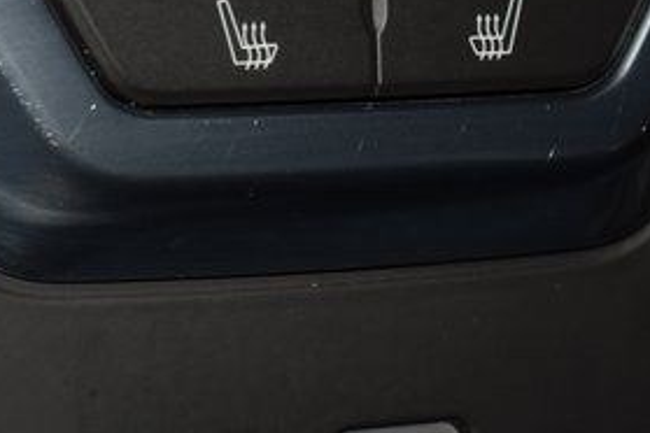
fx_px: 4351
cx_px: 380
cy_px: 55
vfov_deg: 5.7
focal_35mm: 241
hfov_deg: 8.5
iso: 100
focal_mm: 70
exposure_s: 1/125
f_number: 8
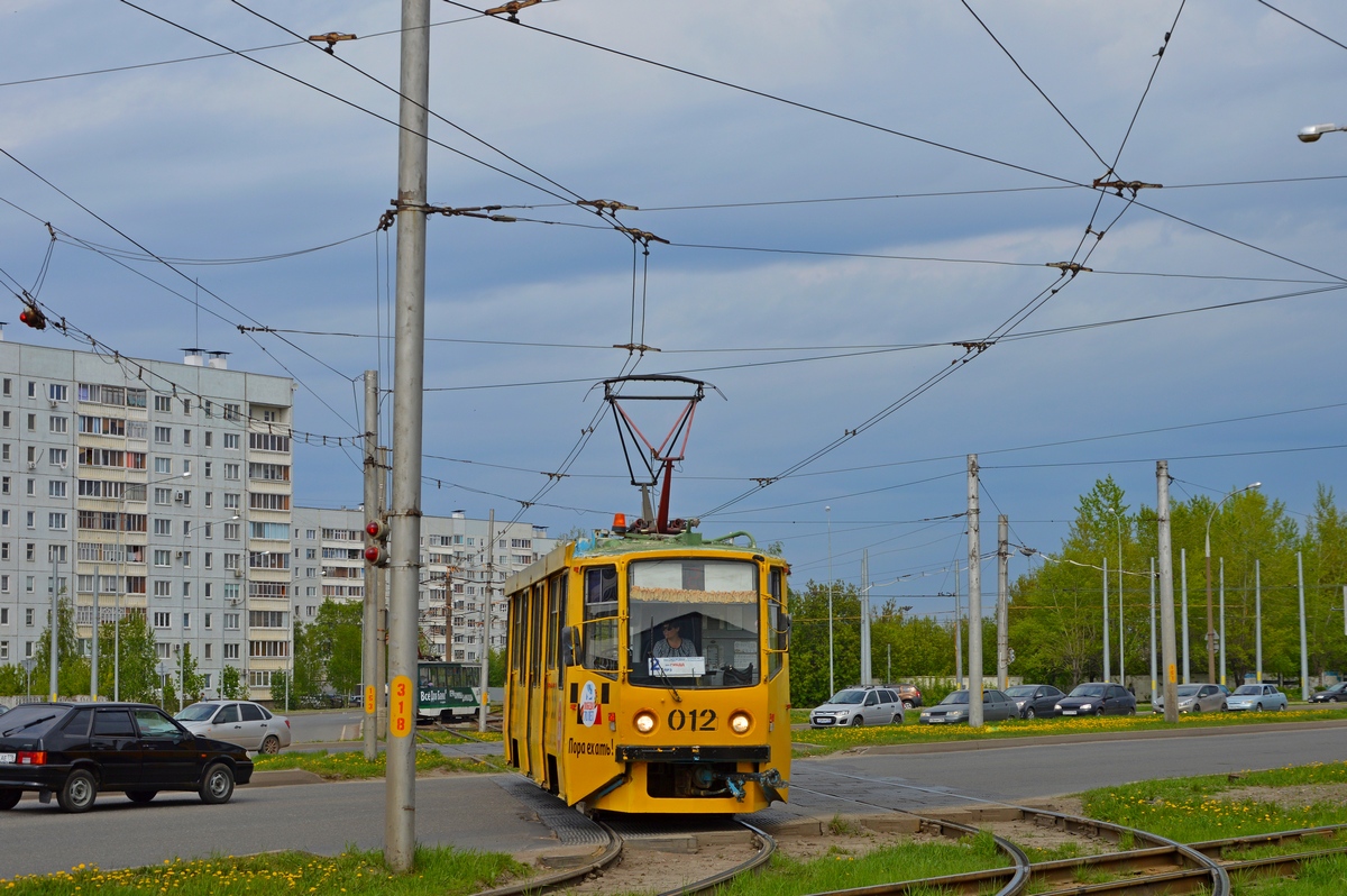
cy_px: 448
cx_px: 674
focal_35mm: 63
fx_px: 2355
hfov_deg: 31.9
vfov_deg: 21.5
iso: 100
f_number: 8
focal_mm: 42
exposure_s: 1/250
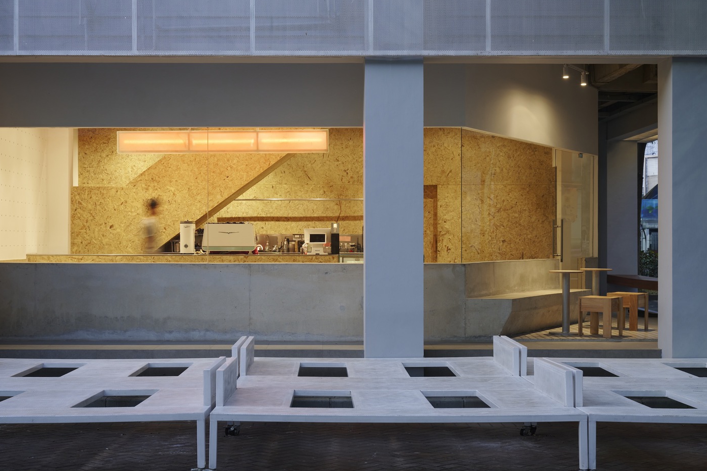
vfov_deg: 24.6
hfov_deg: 36.2
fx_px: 1080
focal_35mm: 55
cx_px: 347
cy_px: 251
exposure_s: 1/3
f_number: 7.1
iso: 250
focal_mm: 51
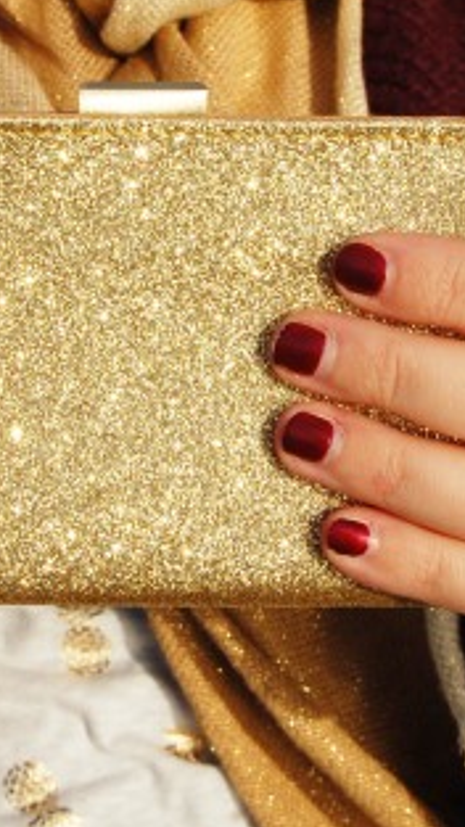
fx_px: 2434
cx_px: 124
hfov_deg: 10.9
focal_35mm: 111
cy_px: 283
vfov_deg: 19.2
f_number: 13
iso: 200
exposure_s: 1/640
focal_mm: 34
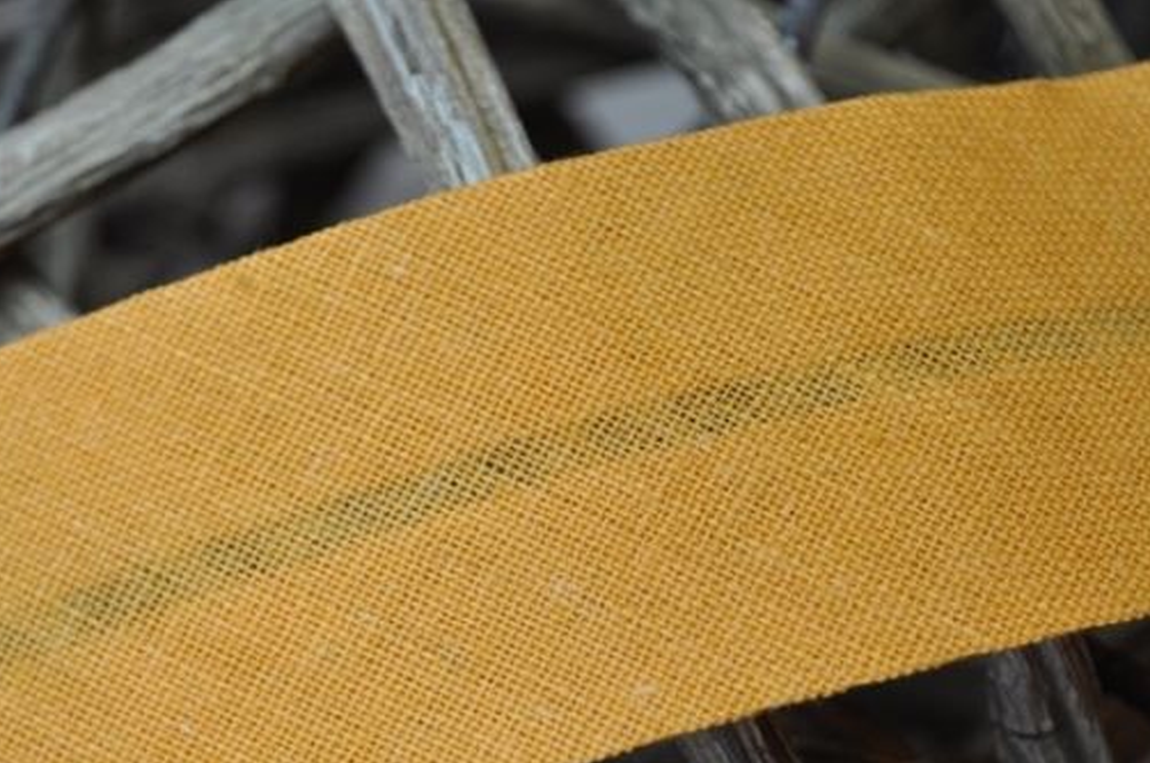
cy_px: 606
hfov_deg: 18.5
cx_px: 257
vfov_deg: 12.4
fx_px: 3508
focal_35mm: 110
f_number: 5
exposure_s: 1/100
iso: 400
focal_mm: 46
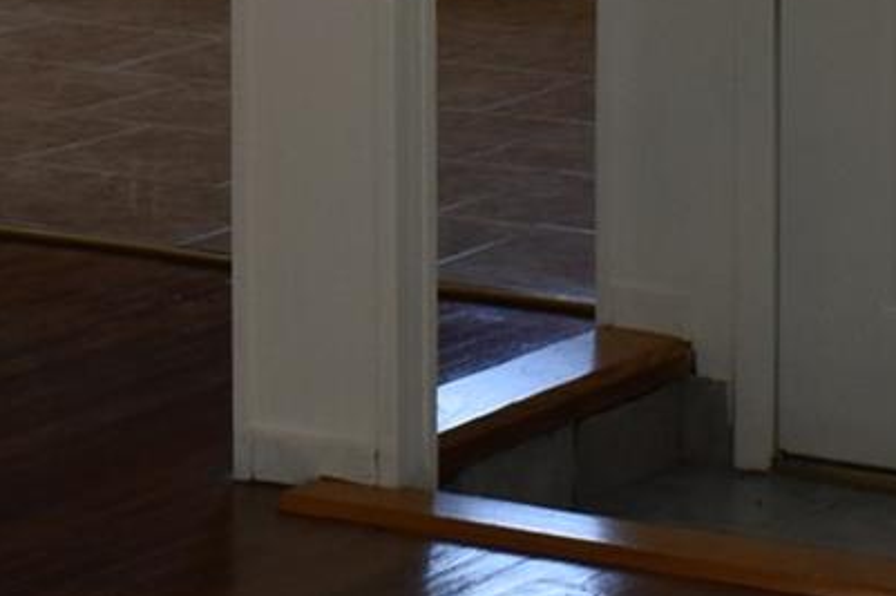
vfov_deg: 7.2
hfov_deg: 11.2
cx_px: 458
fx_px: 4577
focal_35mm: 184
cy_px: -546
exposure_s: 1/250
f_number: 4.5
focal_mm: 24
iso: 400
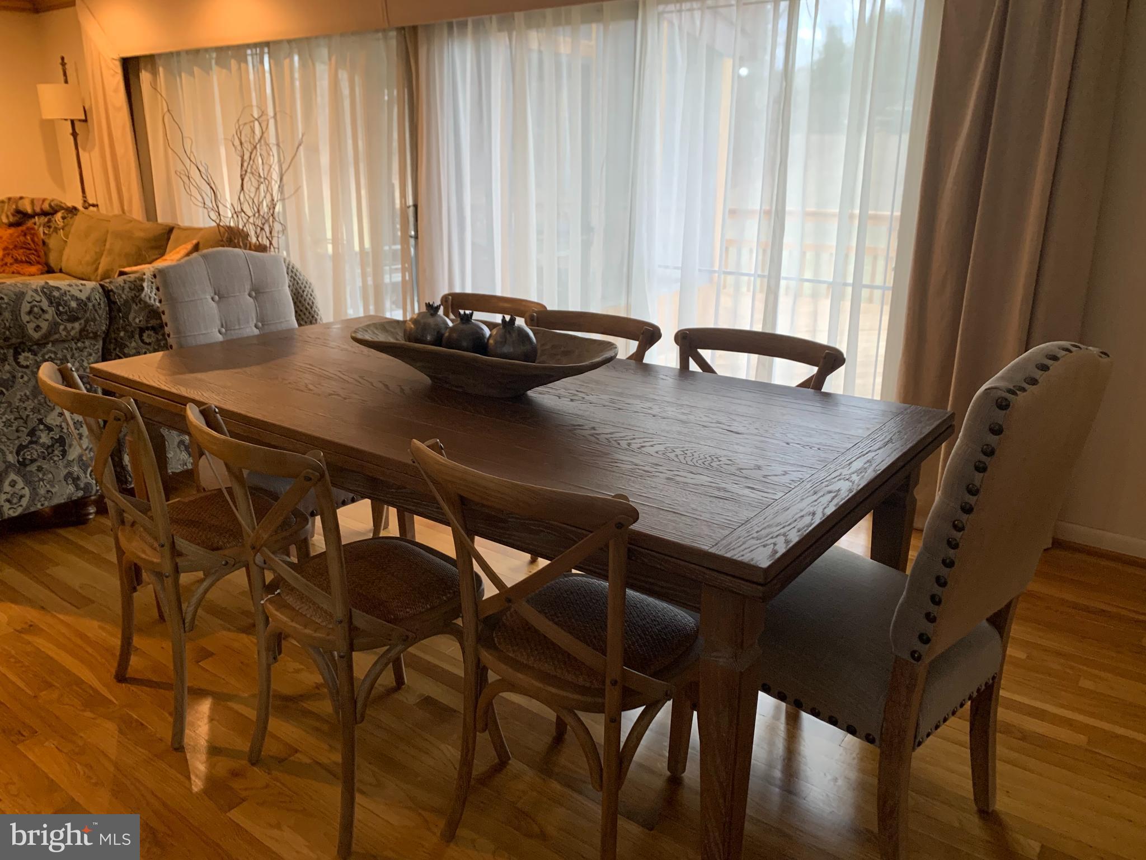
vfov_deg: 53.1
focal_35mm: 26
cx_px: 573
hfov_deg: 67.3
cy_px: 430
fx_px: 861
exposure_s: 1/60
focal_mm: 4.25
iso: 125
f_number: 1.8
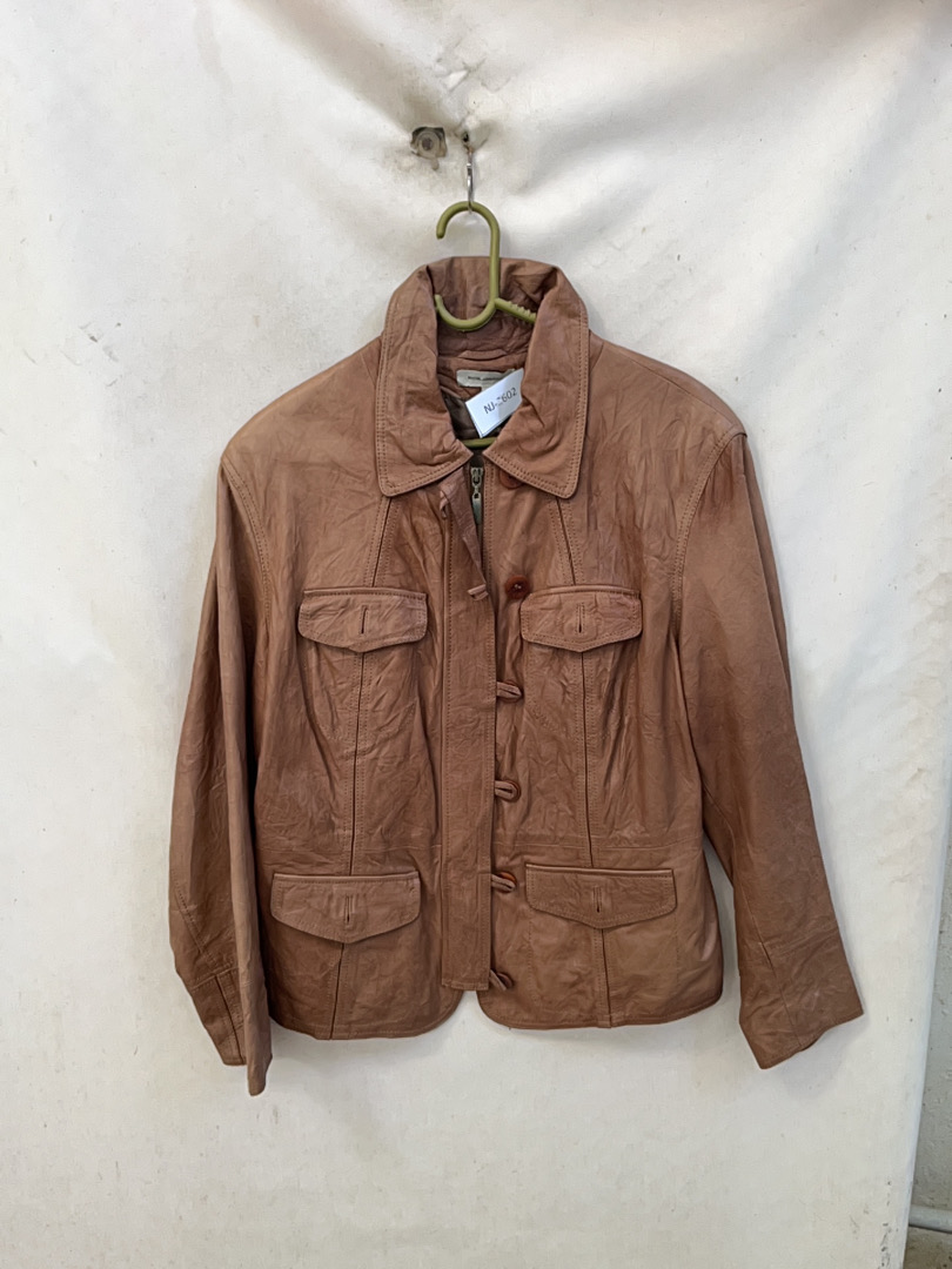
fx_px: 990
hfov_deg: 51.4
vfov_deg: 65.3
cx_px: 476
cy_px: 634
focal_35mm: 27
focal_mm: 5.1
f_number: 1.6
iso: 40
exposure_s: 1/60
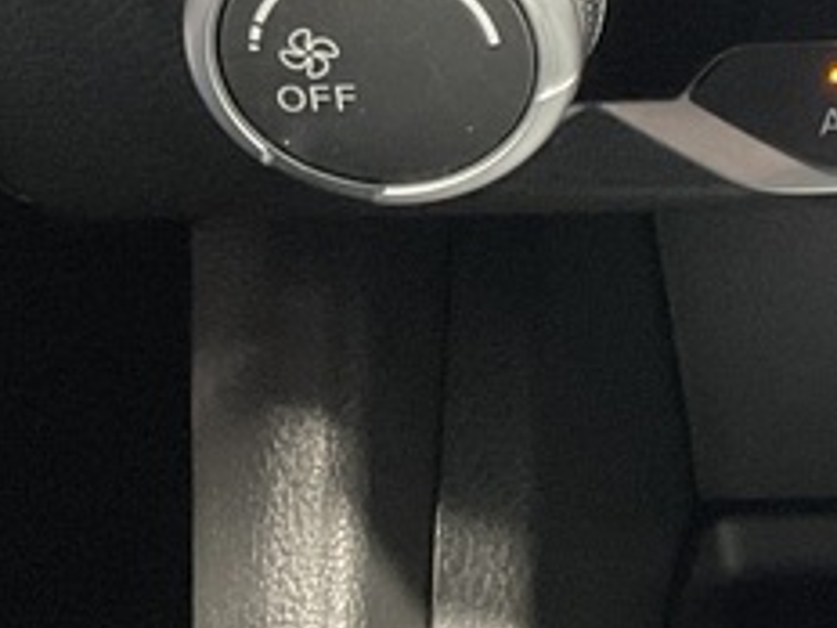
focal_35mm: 120
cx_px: 1584
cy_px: -238
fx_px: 2902
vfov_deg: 11.9
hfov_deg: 14.2
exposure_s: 1/30
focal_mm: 3
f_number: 1.8
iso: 250
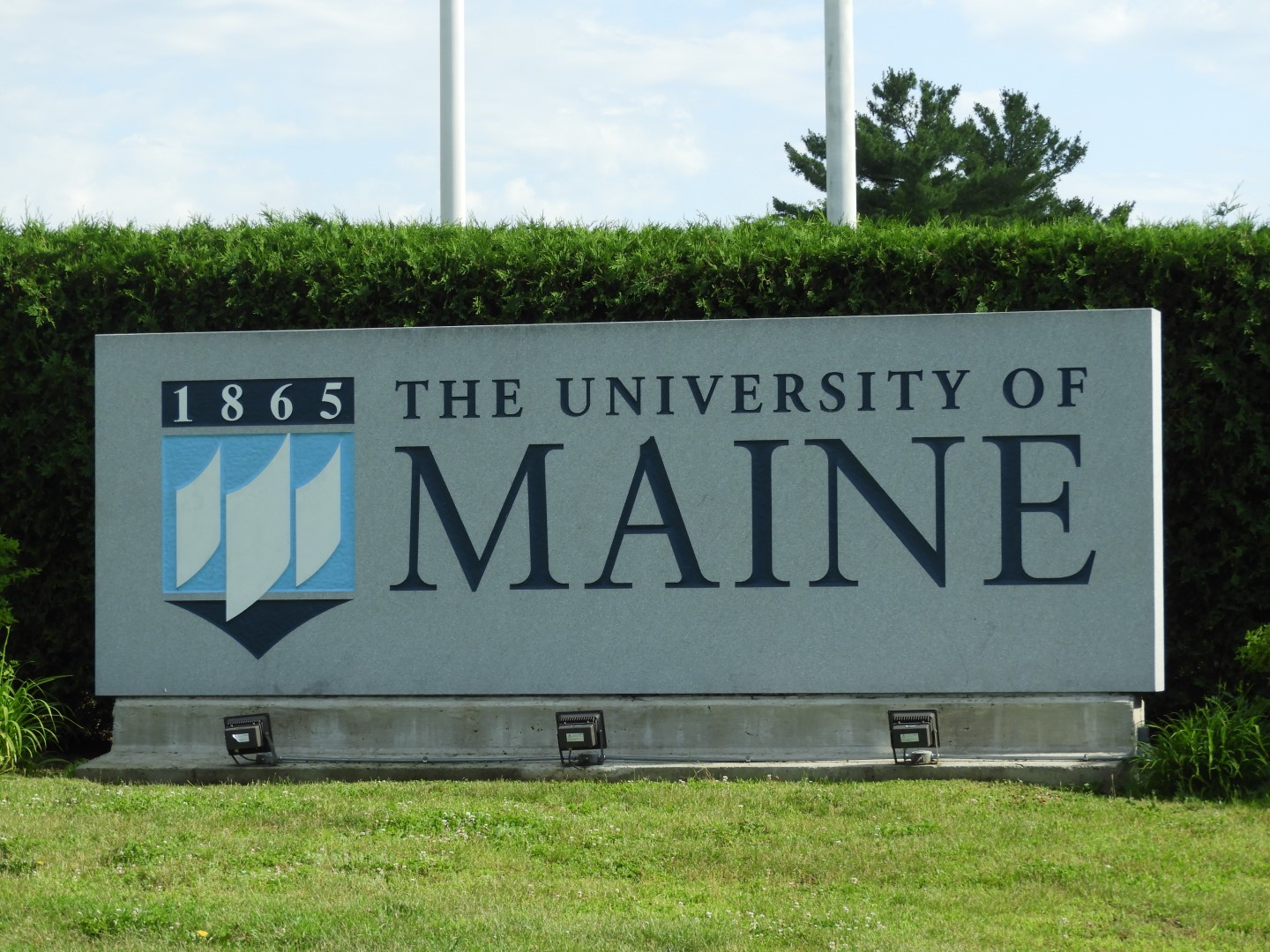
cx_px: 635
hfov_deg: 15.8
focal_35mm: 125
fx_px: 4586
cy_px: 476
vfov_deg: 11.9
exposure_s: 1/400
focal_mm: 22.4
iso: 100
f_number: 5
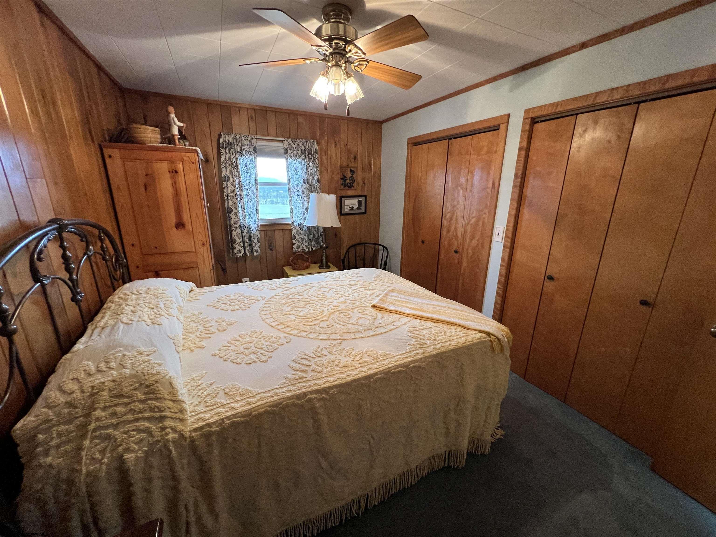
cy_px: 268
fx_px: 269
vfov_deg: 89.9
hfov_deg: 106.2
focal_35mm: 13
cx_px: 358
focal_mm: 1.57
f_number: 1.8
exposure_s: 1/60
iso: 400
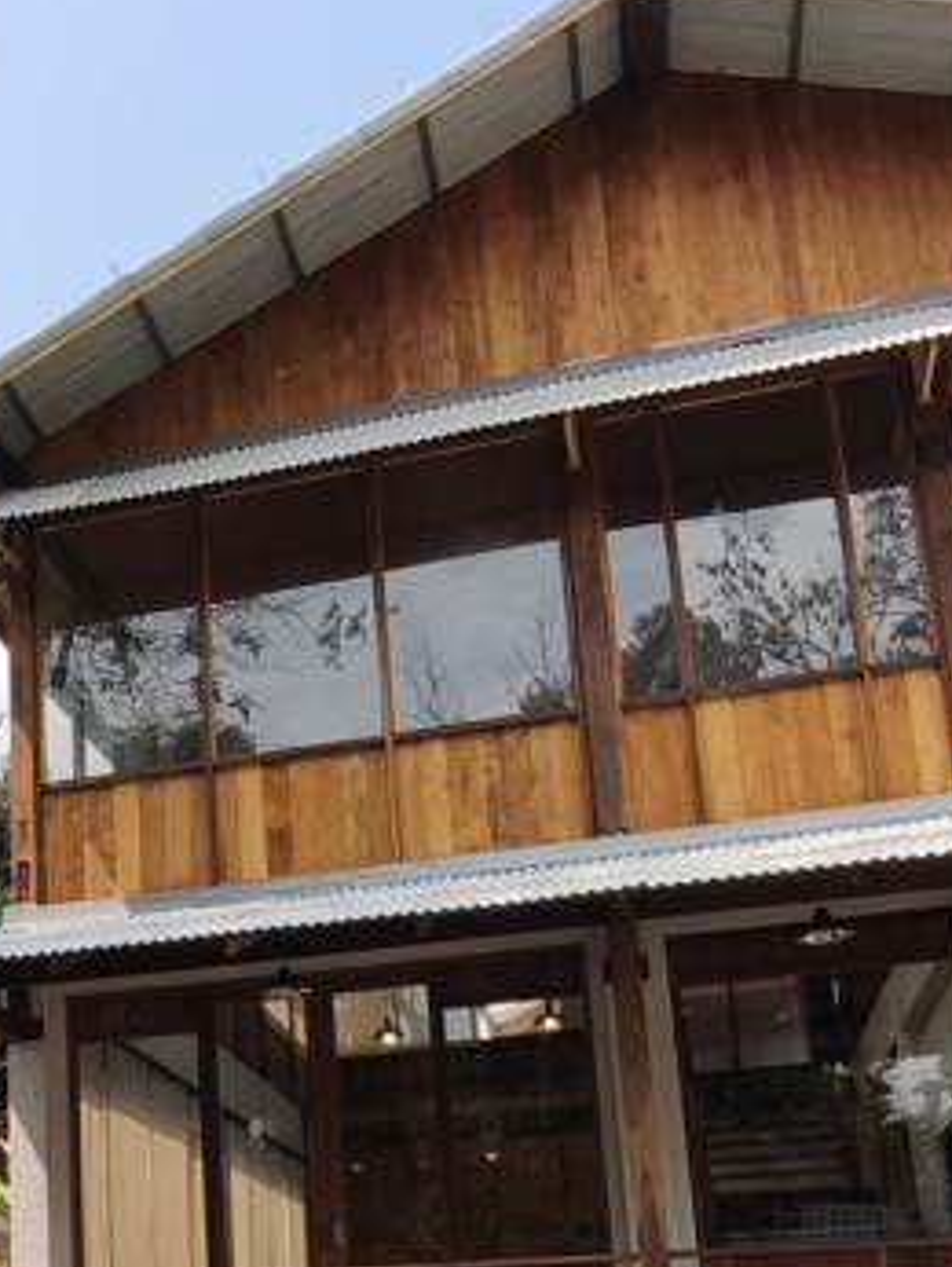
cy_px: 981
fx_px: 1904
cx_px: 37
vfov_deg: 35.8
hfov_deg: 26.8
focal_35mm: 52
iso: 50
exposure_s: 1/1161
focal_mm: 1.91
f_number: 2.2
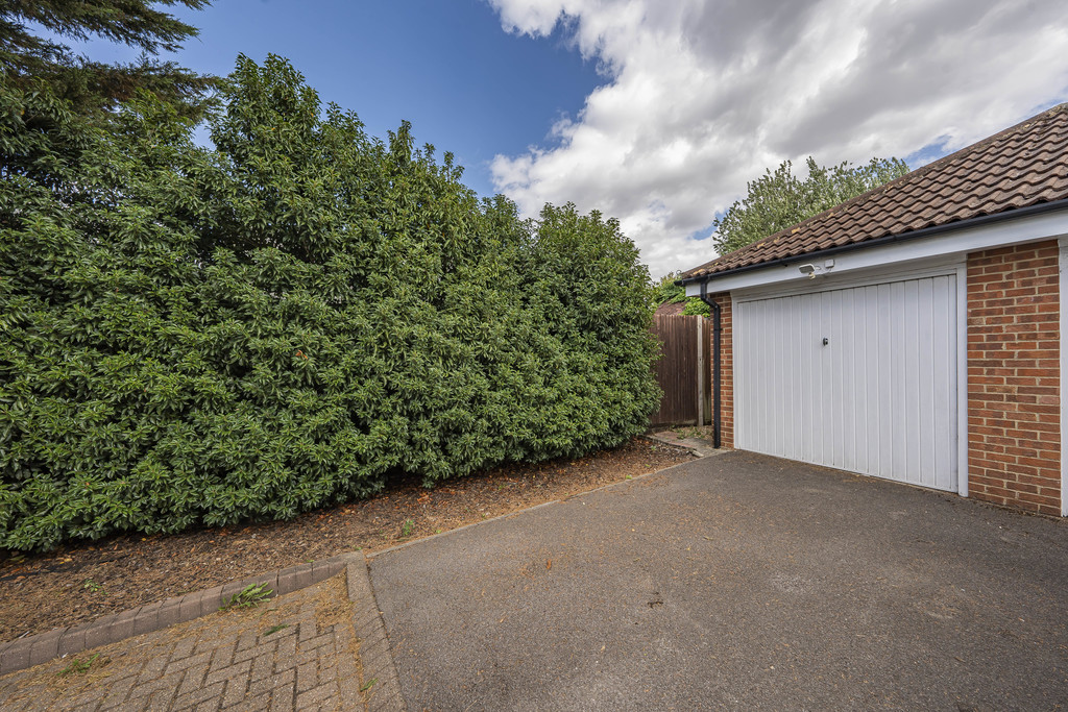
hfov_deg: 108.3
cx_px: 534
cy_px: 356
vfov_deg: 85.4
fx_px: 386
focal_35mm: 13
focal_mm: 13
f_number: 9
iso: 320
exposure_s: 1/320
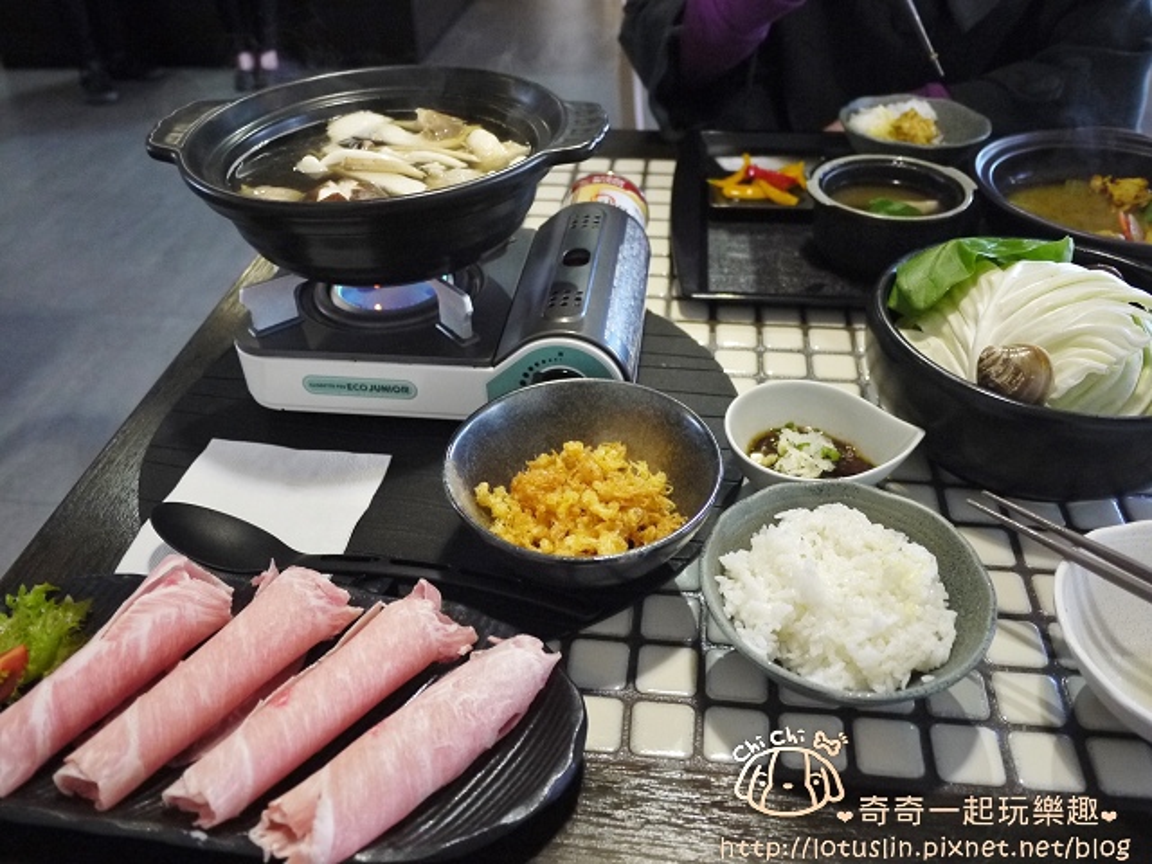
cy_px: 432
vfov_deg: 49.7
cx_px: 576
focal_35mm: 28
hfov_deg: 63.4
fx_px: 932
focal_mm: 14
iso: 800
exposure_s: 1/125
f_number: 2.5
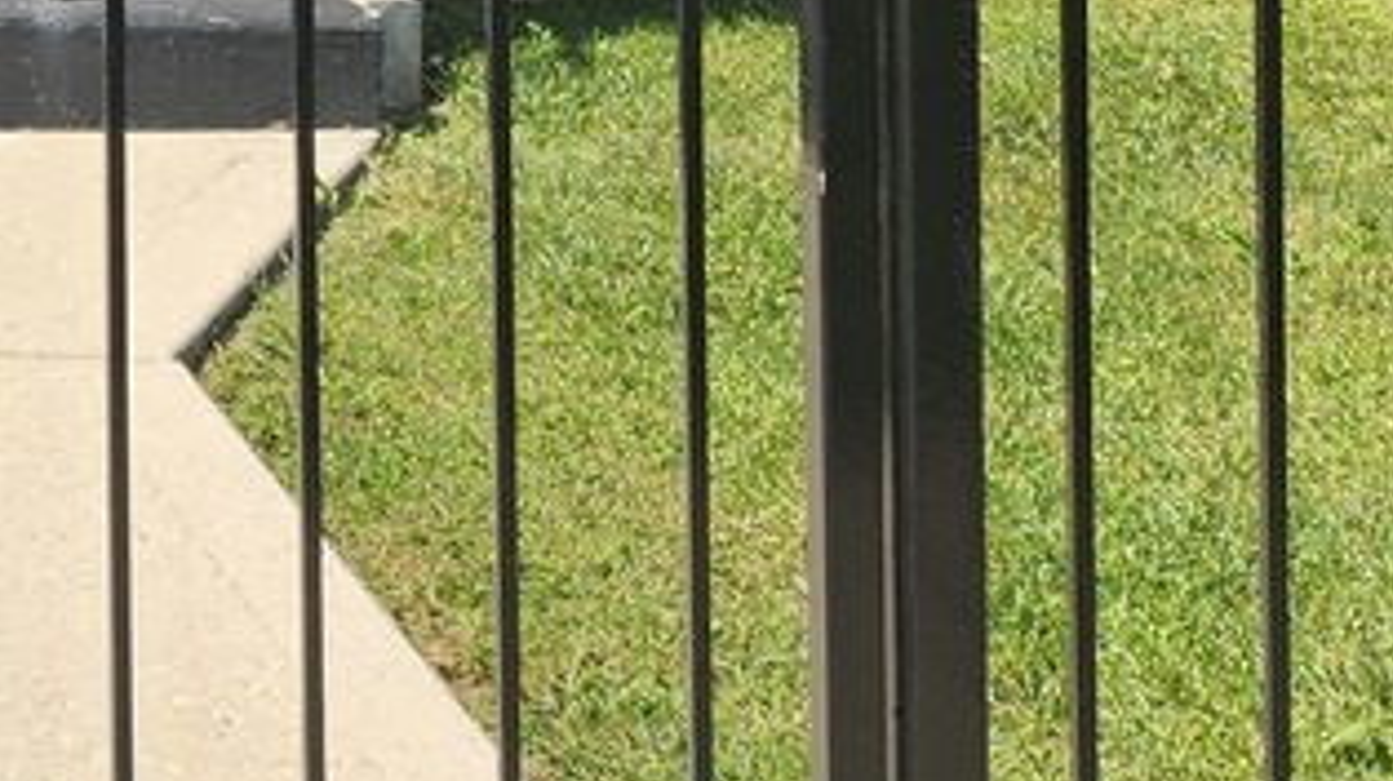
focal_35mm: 115
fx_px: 4244
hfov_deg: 16.0
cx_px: -1069
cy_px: -1163
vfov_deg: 9.3
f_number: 1.8
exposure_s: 1/591
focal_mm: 6.4
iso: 12
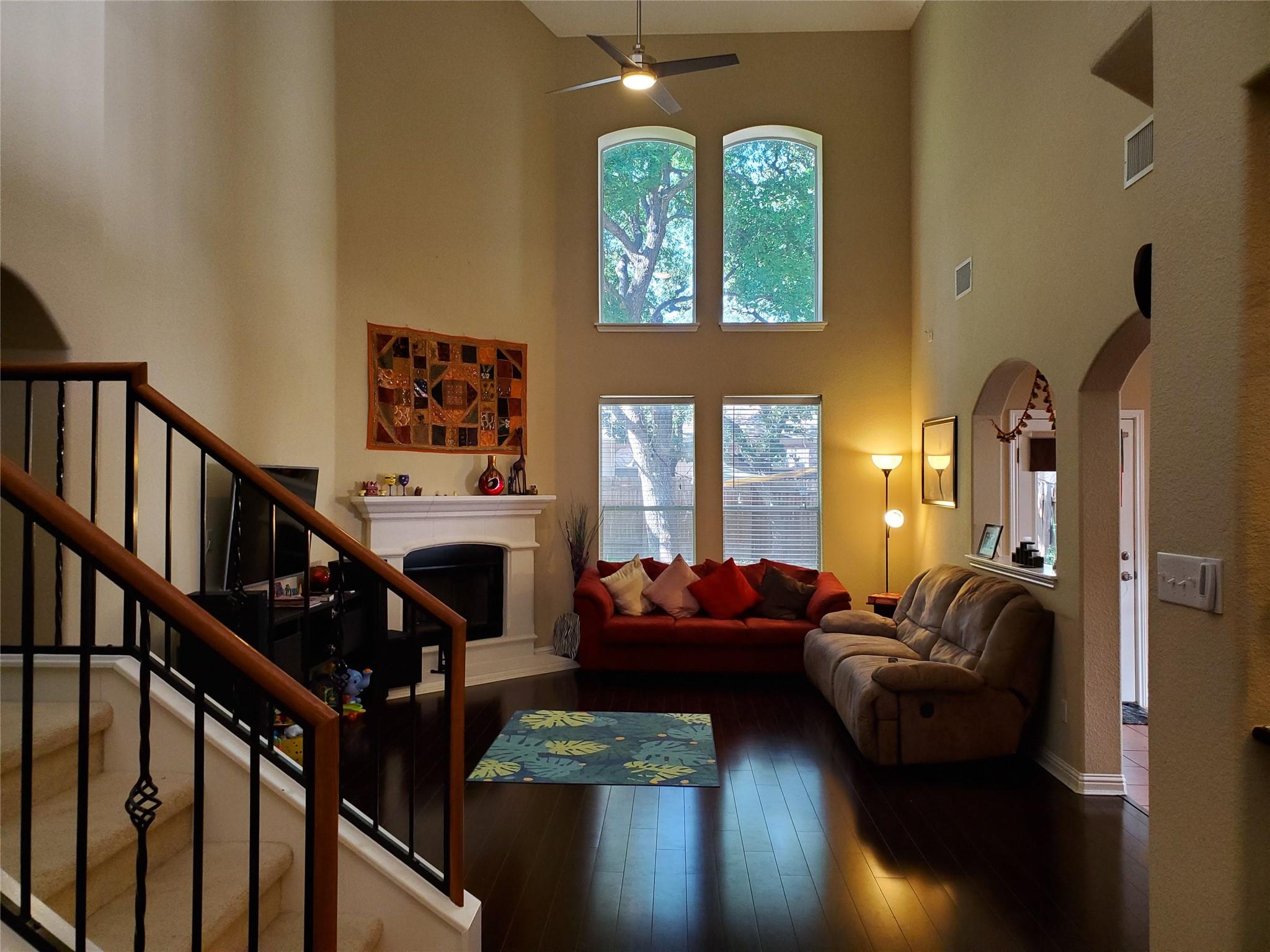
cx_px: 635
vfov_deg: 53.1
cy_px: 476
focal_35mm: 26
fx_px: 954
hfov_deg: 67.3
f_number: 2.4
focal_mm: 4.3
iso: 200
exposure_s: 1/59
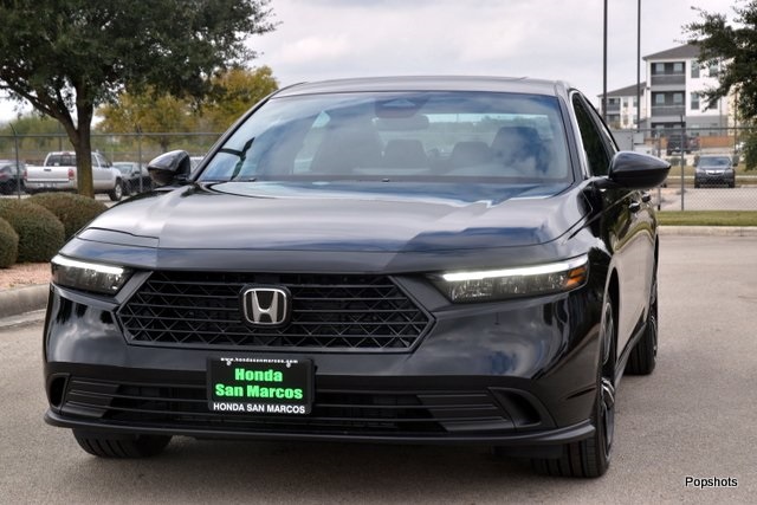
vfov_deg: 18.2
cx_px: 378
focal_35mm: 75
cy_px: 252
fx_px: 1577
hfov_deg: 27.0
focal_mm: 50
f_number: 8
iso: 200
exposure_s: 1/250
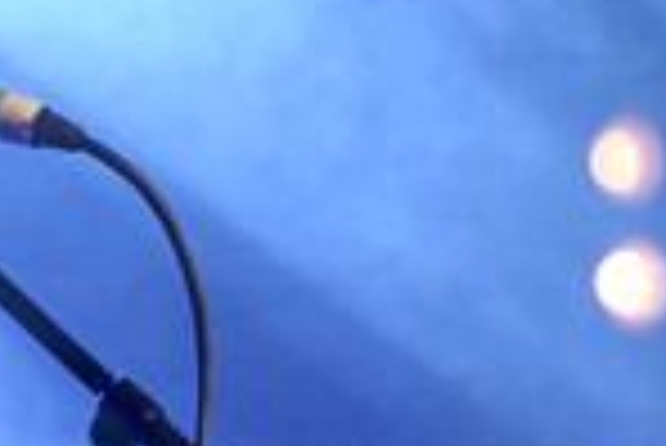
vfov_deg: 2.3
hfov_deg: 3.4
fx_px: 11259
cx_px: -74
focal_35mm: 608
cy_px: 176
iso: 8000
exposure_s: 1/400
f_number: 4
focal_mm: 200
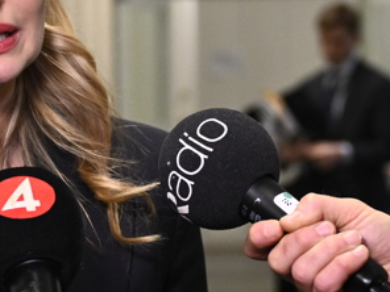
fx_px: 1938
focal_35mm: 172
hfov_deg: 11.5
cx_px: 95
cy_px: 58
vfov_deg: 8.6
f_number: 2.8
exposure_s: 1/160
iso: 1250
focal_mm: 39
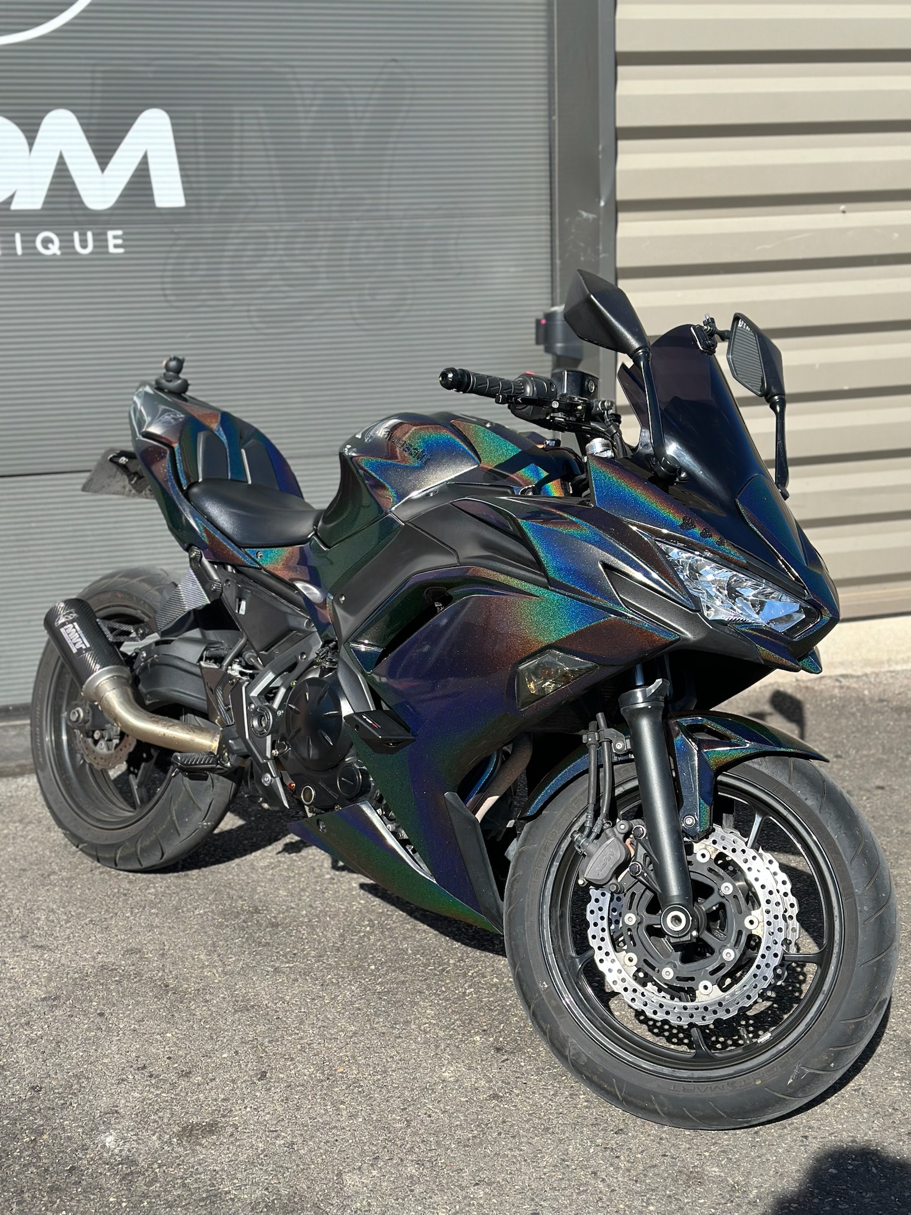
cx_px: 456
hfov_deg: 30.3
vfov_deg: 39.7
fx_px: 1684
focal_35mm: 48
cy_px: 608
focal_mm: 6.86
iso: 100
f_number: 1.78
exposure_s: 1/2532
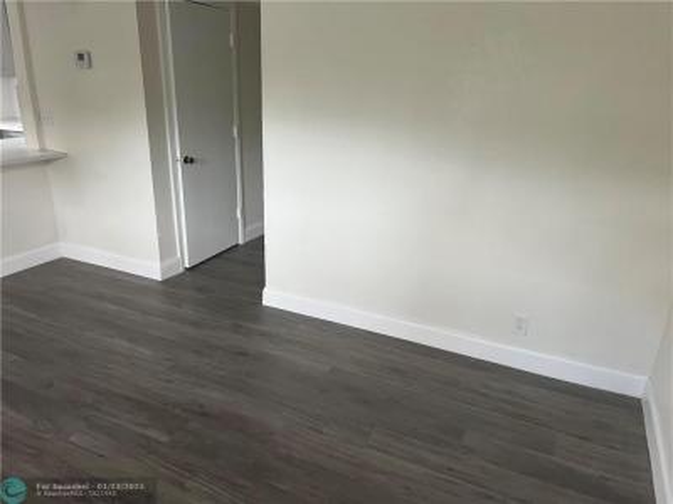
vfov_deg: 53.1
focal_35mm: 26
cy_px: 252
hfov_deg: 67.3
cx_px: 336
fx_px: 505
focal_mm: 5.7
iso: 125
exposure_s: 1/95
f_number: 1.5
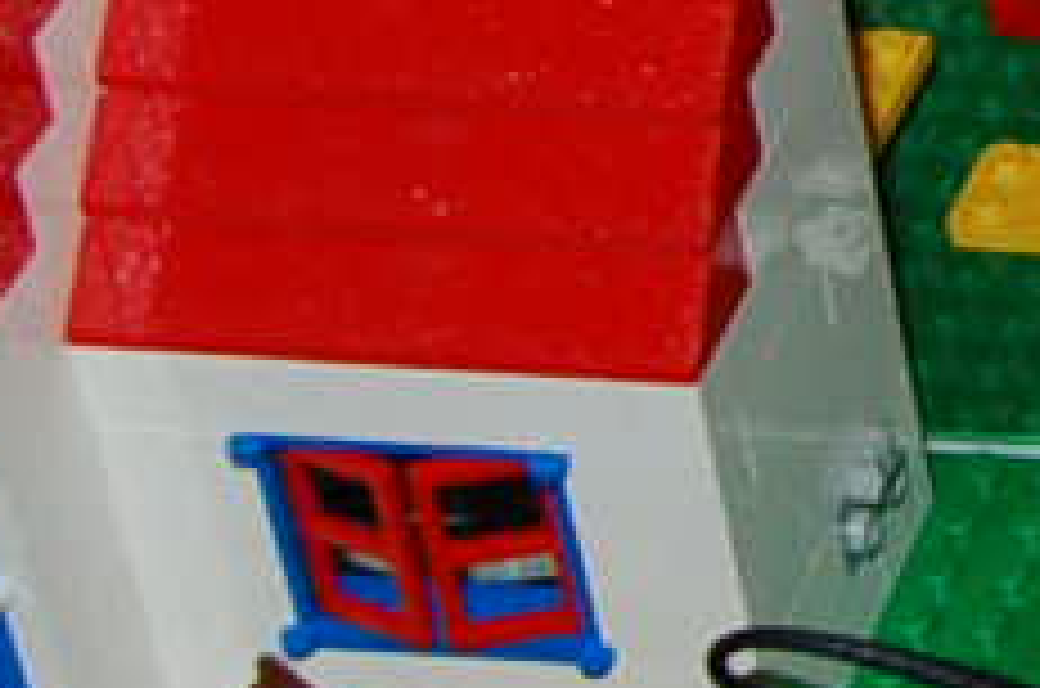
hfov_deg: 9.9
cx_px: 2737
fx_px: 5074
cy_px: -773
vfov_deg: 7.4
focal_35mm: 176
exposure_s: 1/125
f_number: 8
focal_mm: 18
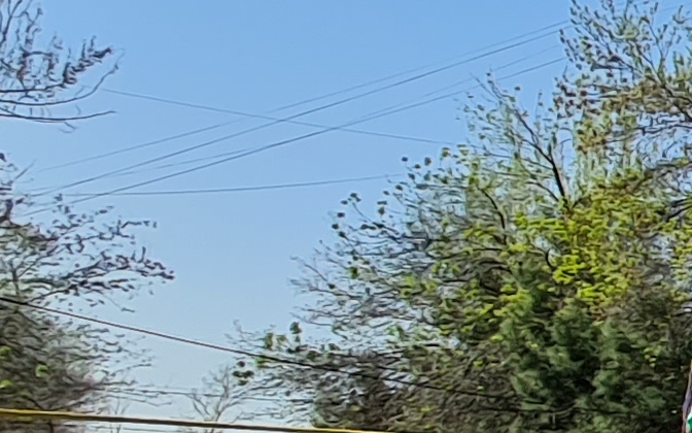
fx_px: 1546
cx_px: 2017
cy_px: 319
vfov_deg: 15.9
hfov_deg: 11.9
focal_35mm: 82
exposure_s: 1/1872
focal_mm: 2.2
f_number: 2.2
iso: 64
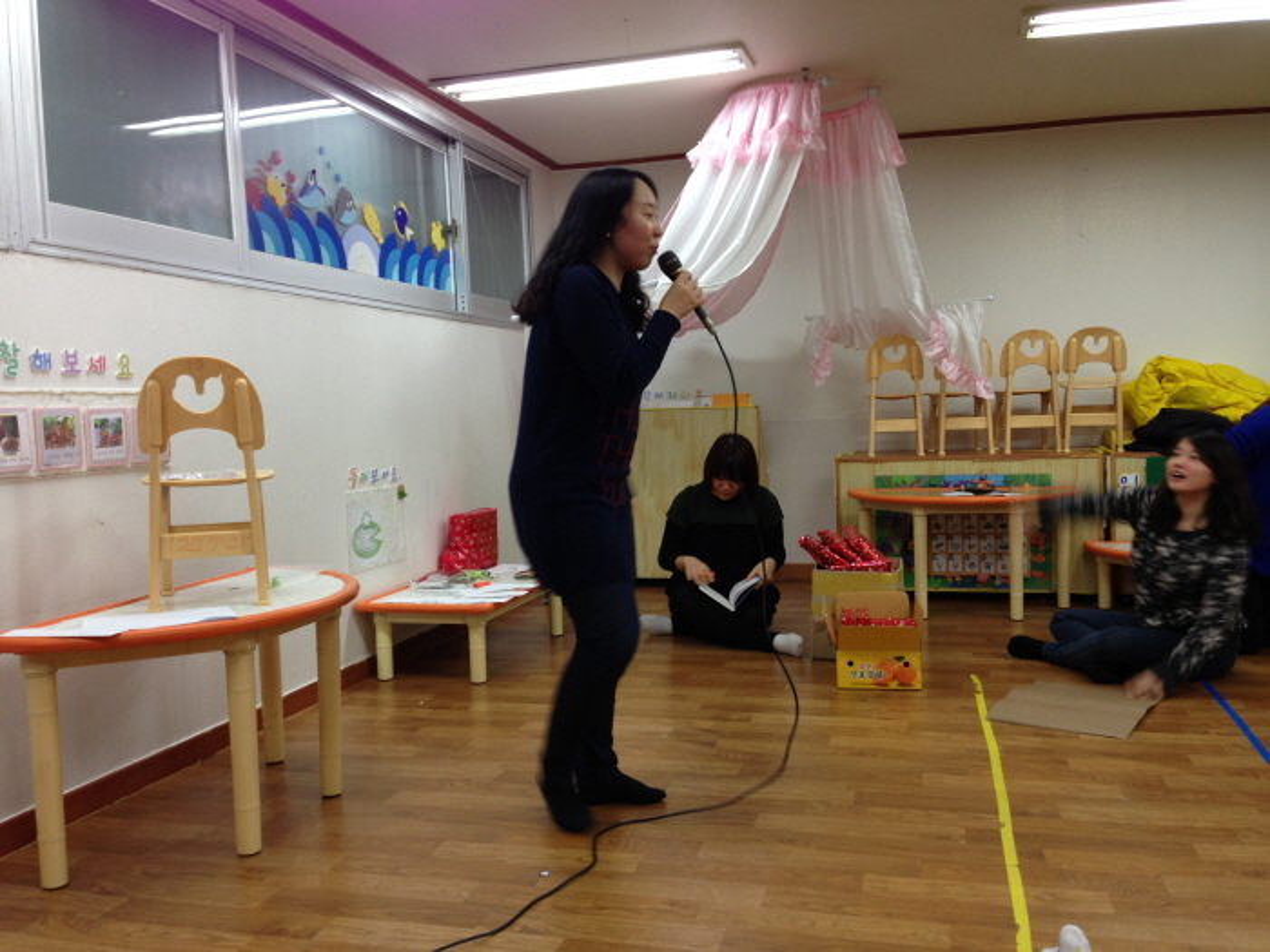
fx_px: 1211
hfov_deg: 55.4
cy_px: 476
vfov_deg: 42.9
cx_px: 635
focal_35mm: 33
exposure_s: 1/20
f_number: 2.4
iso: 64
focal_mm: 4.13
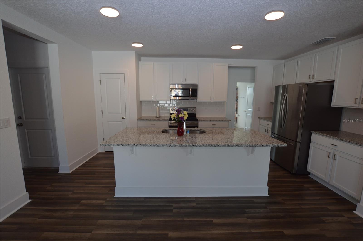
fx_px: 151
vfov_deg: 77.2
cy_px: 120
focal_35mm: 15
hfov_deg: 100.5
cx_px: 182
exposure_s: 1/100
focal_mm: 10
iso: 400
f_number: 5
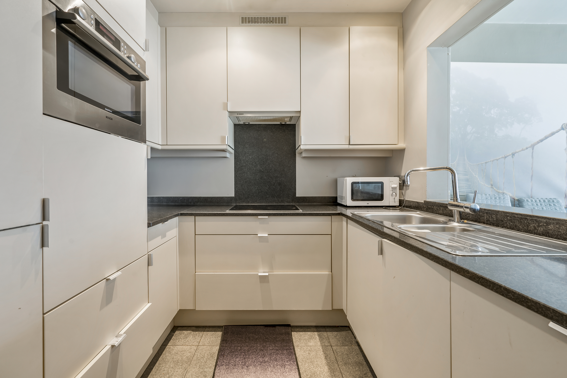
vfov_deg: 81.3
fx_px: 221
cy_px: 189
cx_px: 284
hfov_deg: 104.2
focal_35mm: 14
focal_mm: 14
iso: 250
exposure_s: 1/3
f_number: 8
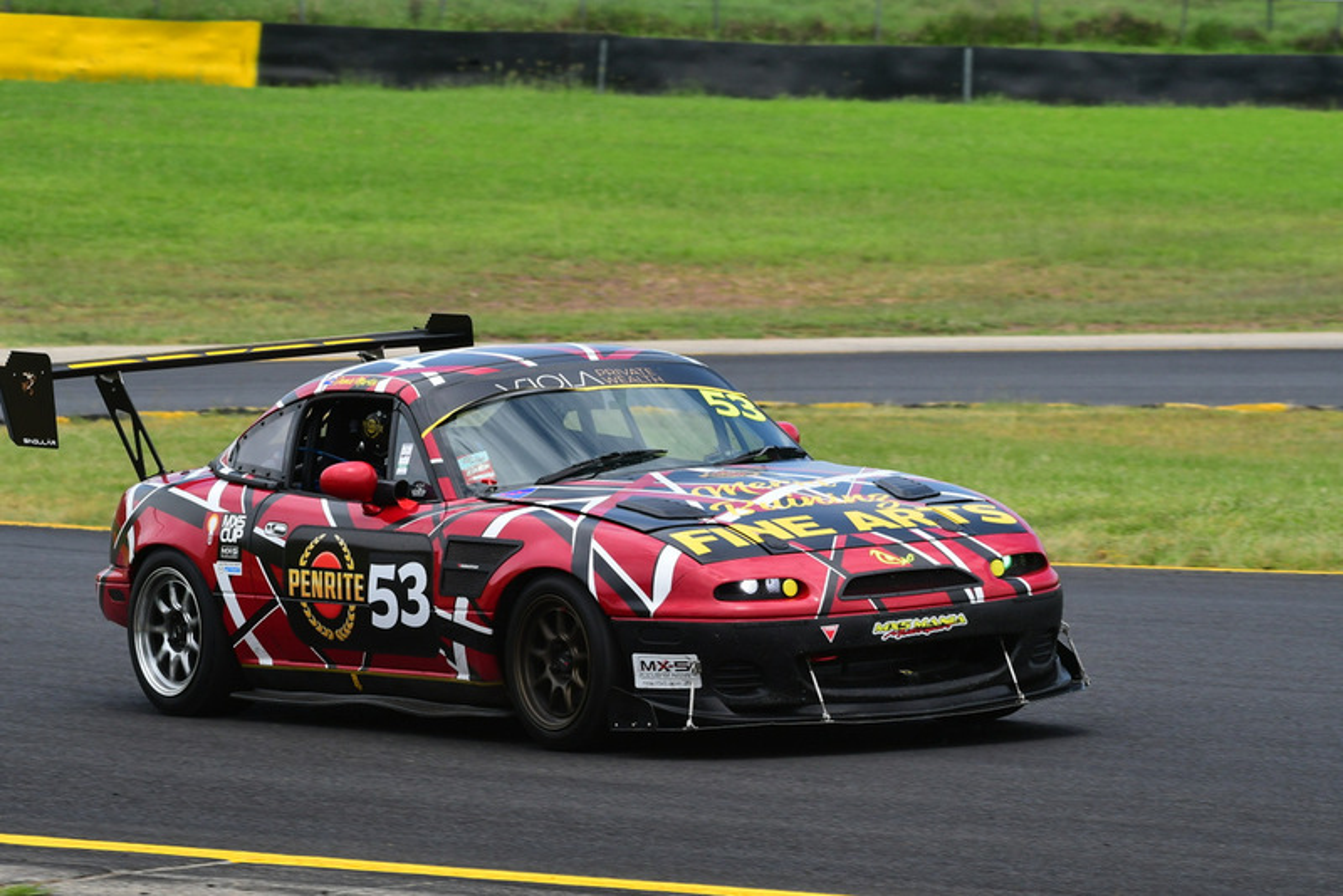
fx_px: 11195
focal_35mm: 300
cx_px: 672
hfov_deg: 6.9
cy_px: 448
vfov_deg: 4.6
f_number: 11
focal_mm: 200
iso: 640
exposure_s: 1/640
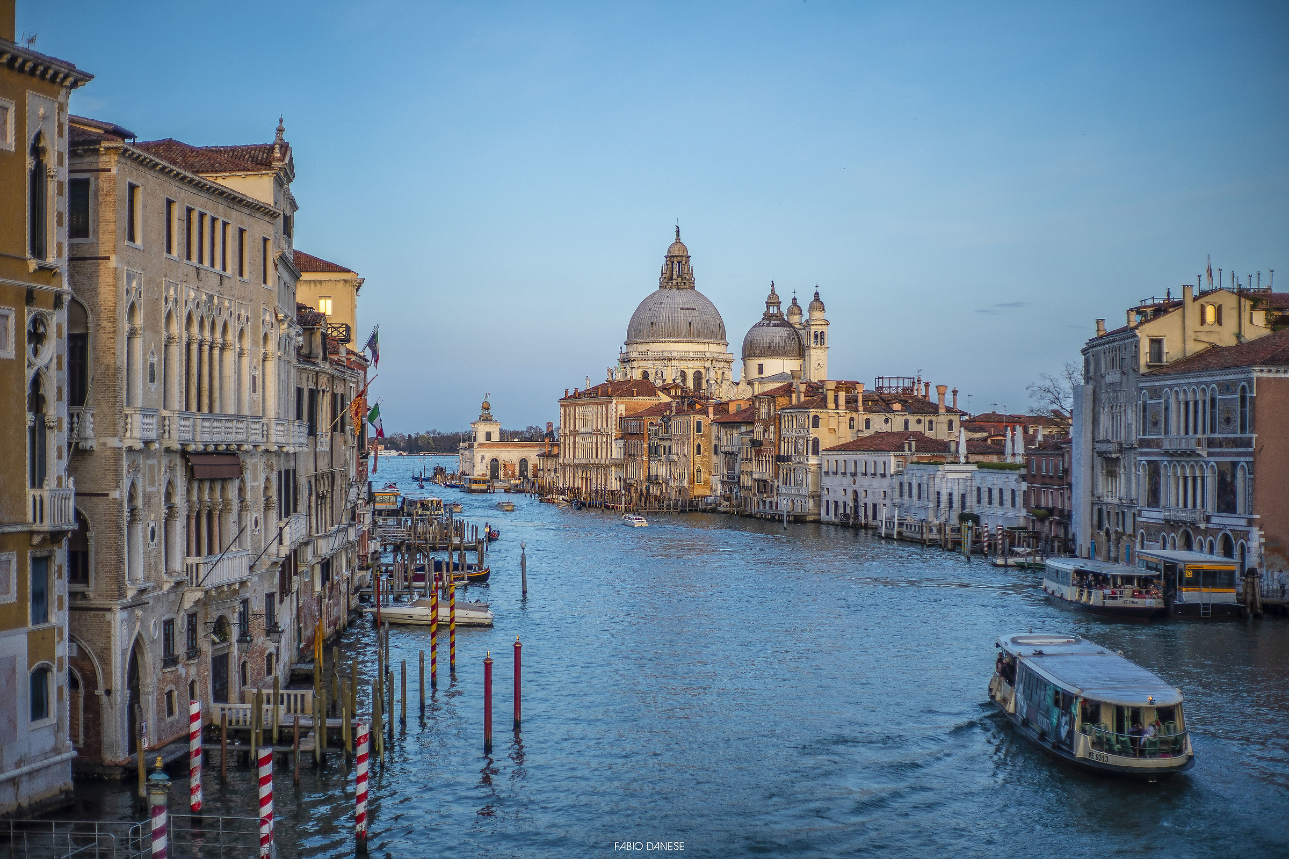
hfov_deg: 39.6
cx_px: 644
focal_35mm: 50
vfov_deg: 27.0
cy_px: 430
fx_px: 1790
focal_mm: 50
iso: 50
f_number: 1.8
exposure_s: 1/800
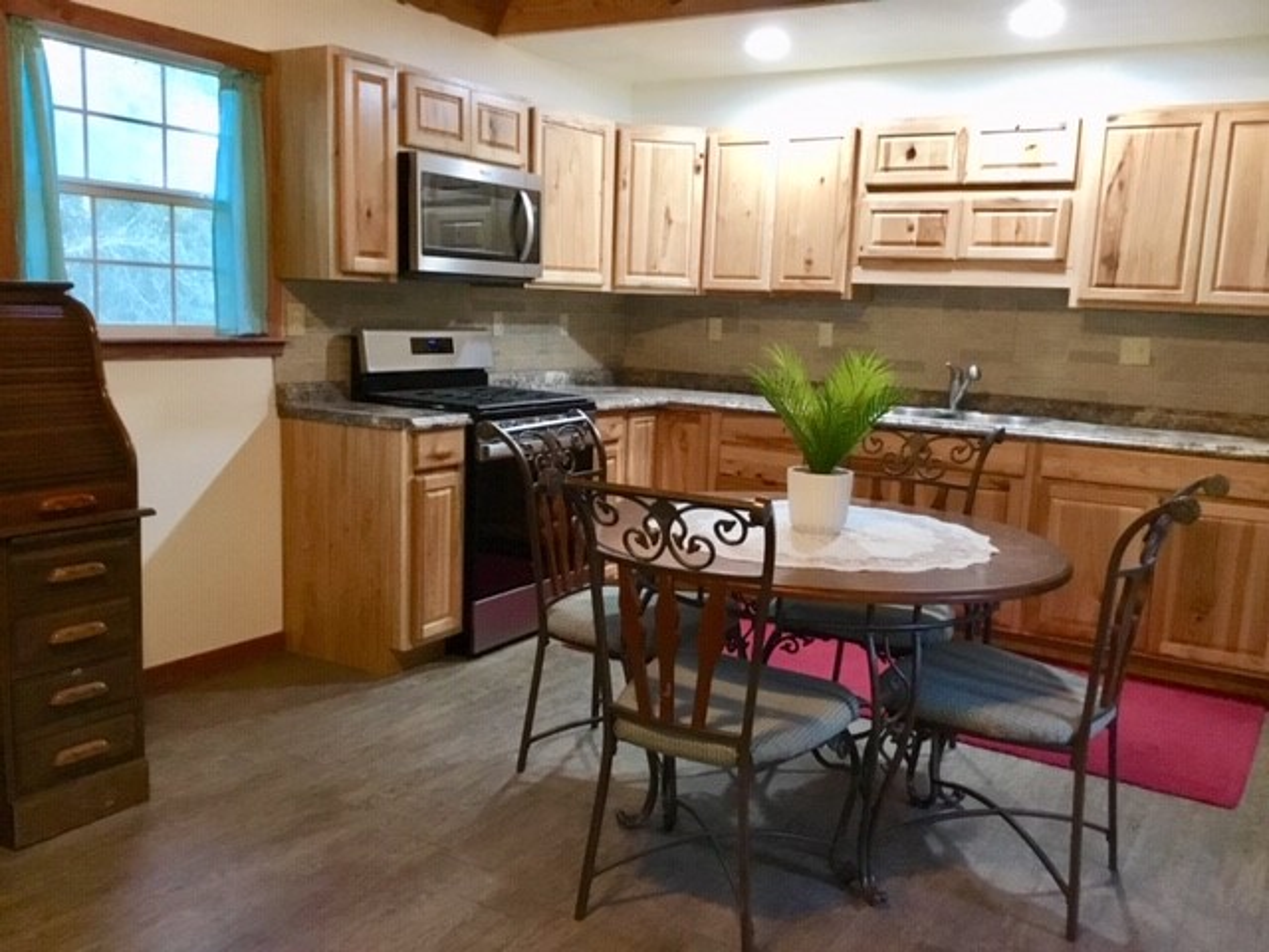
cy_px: 476
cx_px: 634
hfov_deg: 58.4
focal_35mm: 31
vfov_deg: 45.4
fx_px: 1136
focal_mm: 3.3
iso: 200
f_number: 2.4
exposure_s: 1/30
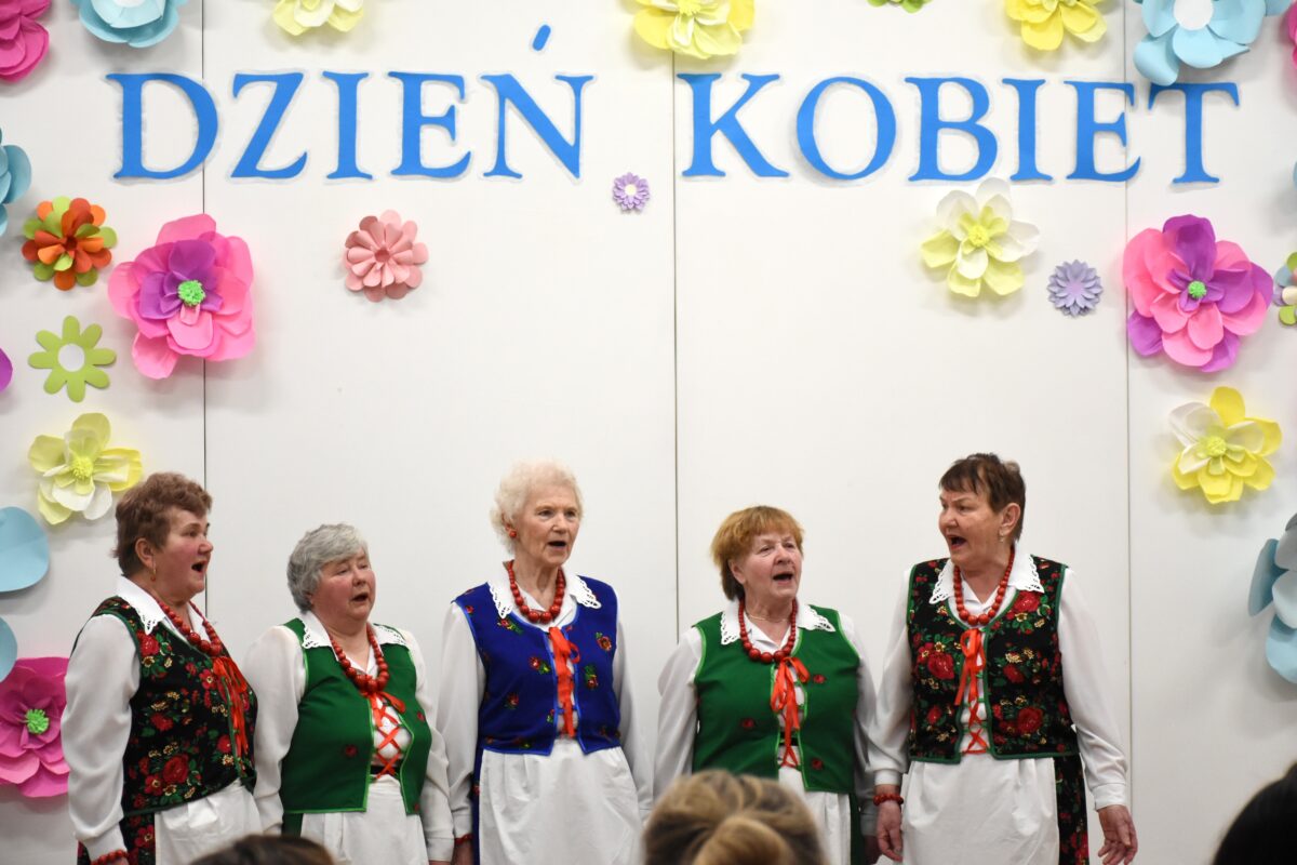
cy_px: 432
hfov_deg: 20.6
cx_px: 648
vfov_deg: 13.8
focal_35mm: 99
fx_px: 3566
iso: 2000
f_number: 5
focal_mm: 66
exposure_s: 1/125
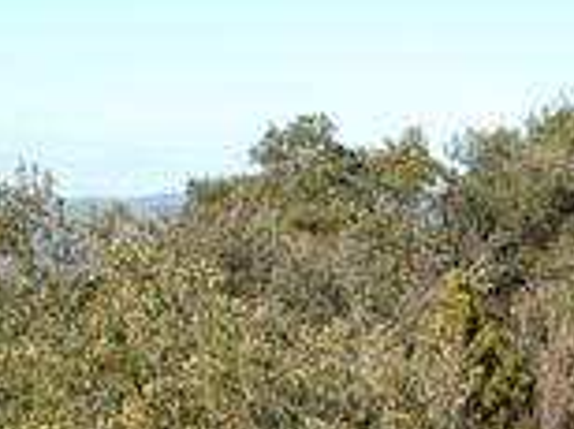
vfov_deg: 7.9
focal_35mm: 188
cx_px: 880
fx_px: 3104
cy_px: 448
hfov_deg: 10.2
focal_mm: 25
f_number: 10
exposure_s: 1/200
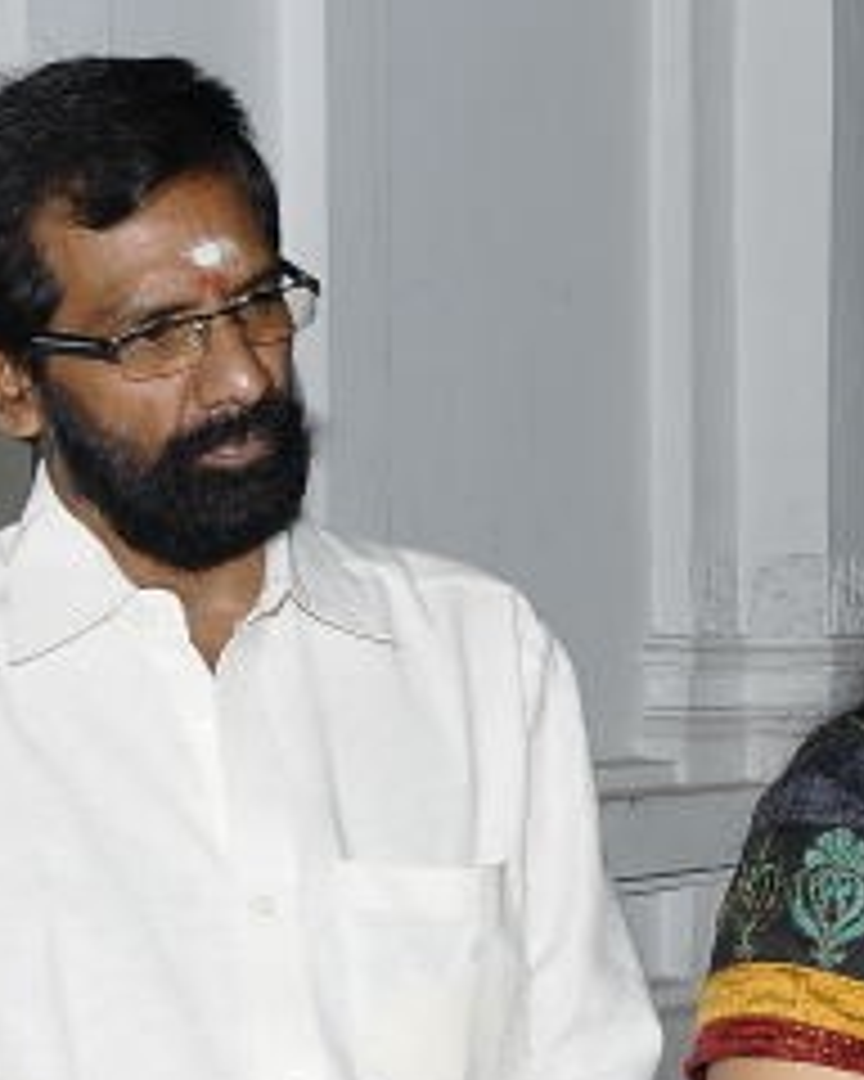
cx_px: 608
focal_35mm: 108
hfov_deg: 14.2
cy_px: 873
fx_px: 3452
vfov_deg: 17.6
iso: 250
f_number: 5.6
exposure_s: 1/125
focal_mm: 18
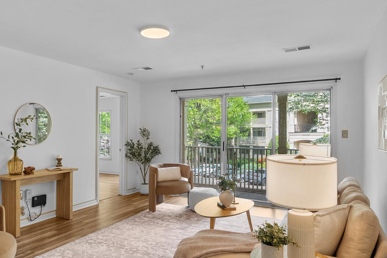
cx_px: 163
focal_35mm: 26
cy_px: 135
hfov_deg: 68.9
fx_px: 280
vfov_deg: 49.6
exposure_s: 1/25
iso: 800
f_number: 8
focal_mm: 16
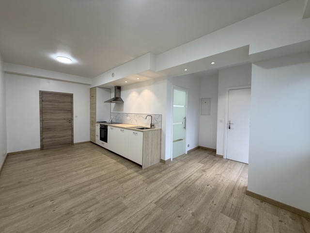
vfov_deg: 85.7
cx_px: 155
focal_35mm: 14
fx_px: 125
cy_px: 116
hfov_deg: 102.1
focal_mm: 2.22
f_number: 2.2
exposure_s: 1/100
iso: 64
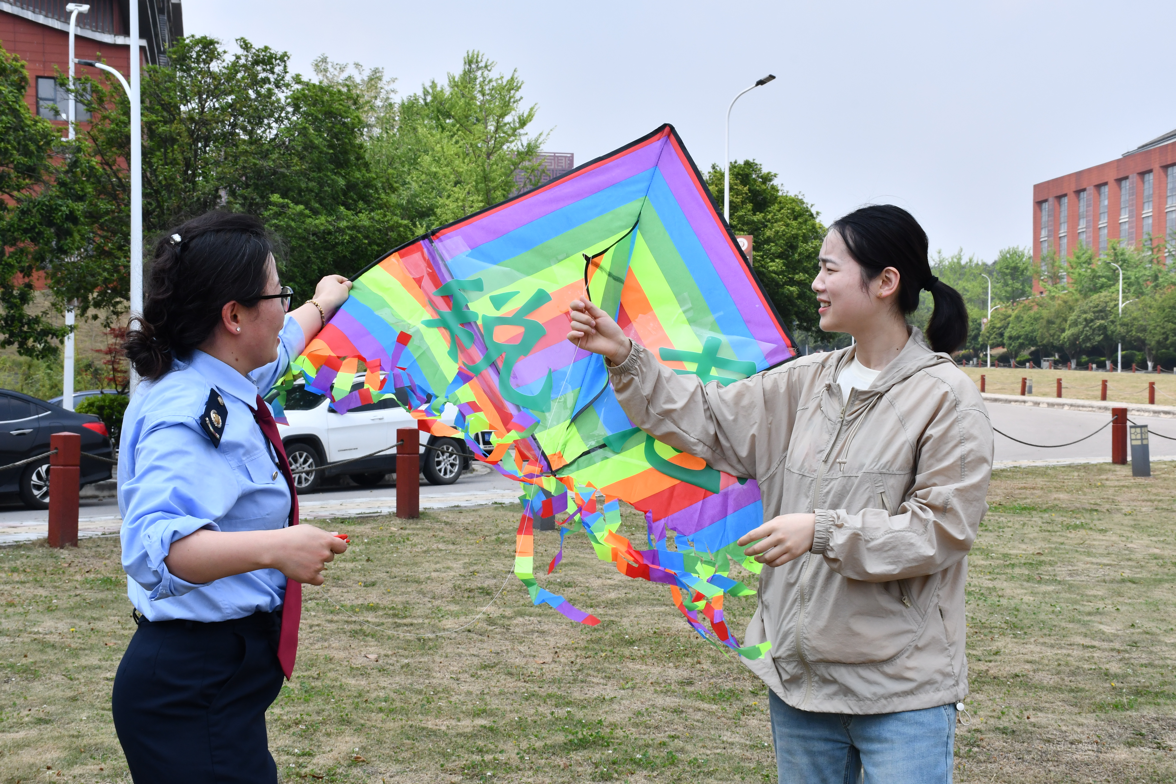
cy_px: 392
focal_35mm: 52
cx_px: 588
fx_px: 1699
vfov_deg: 26.0
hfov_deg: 38.2
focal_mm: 35
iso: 500
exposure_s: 1/640
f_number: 13
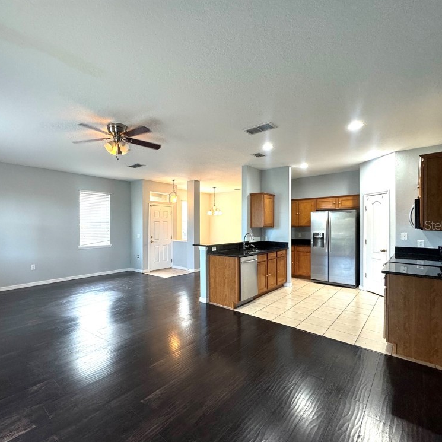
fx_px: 246
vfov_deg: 84.0
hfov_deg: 83.0
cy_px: 225
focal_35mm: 17
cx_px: 177
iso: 250
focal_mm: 2.22
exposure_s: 1/60
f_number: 2.2
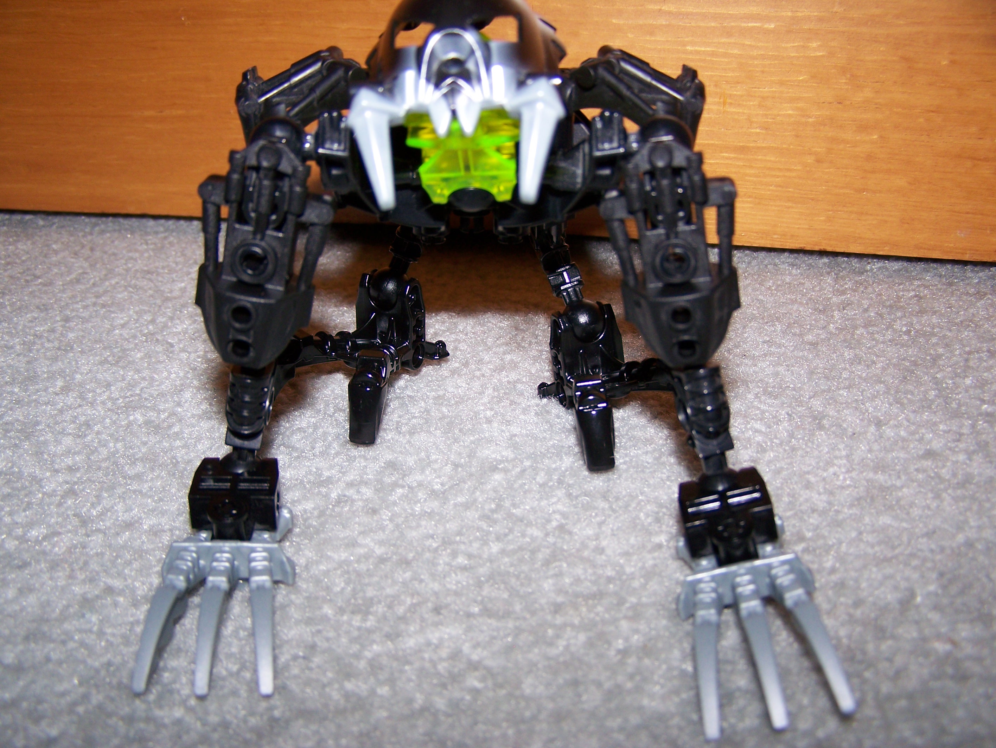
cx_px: 498
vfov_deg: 37.8
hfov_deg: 48.9
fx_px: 1094
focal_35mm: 38
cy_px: 374
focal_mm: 6.3
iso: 80
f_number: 2.8
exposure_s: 1/60
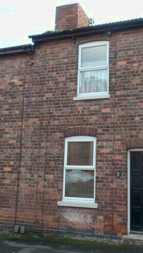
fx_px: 236
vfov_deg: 56.6
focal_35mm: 35
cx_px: 114
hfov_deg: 32.8
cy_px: 128
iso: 80
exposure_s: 1/60
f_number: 3.5
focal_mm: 4.1
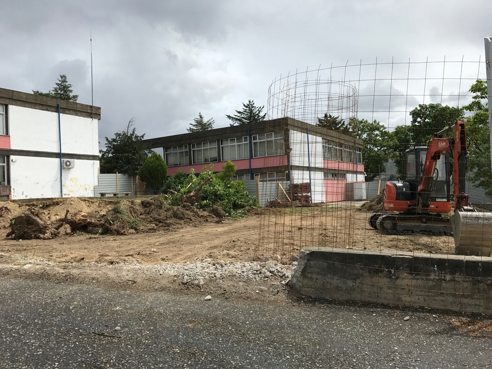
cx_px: 246
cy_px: 184
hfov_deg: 63.4
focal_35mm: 28
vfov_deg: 49.7
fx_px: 398
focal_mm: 3.99
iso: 20
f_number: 1.8
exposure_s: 1/2907
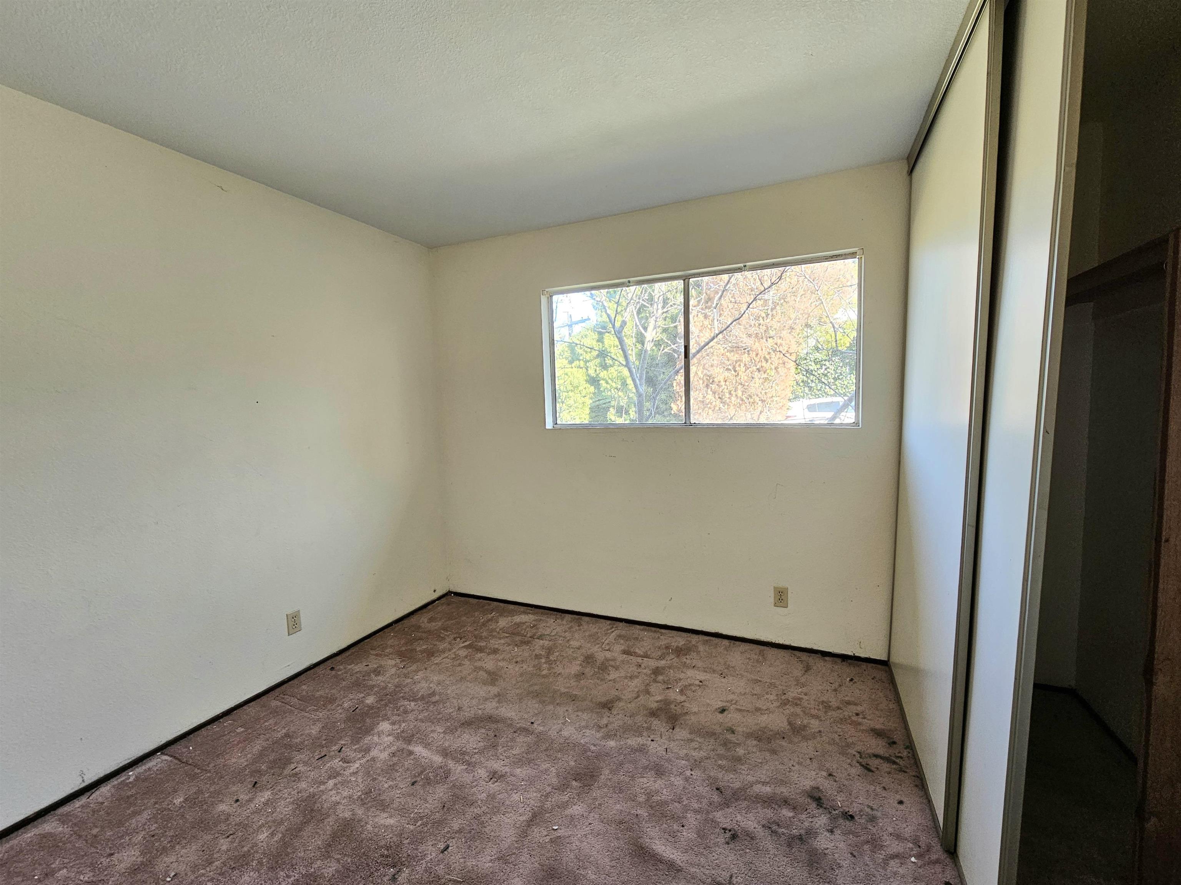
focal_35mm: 13
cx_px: 590
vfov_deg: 89.9
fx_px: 443
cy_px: 442
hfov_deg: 106.2
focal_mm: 2.2
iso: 64
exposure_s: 1/60.2
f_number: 2.2
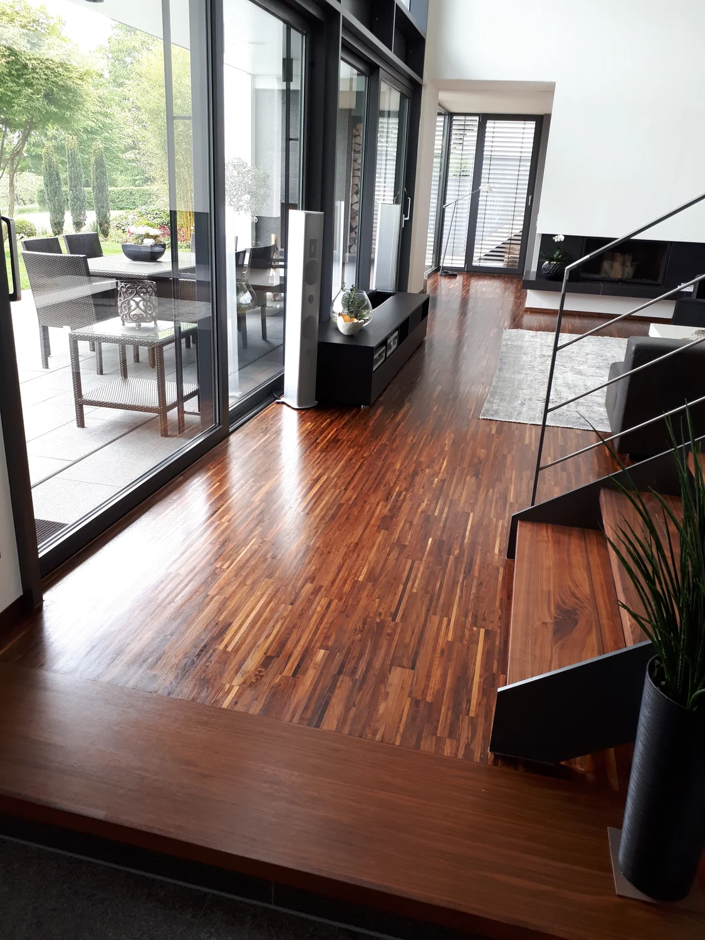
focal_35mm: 27
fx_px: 733
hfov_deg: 51.4
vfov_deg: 65.3
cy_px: 470
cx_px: 352
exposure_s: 1/100
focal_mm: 3.6
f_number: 1.9
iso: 80
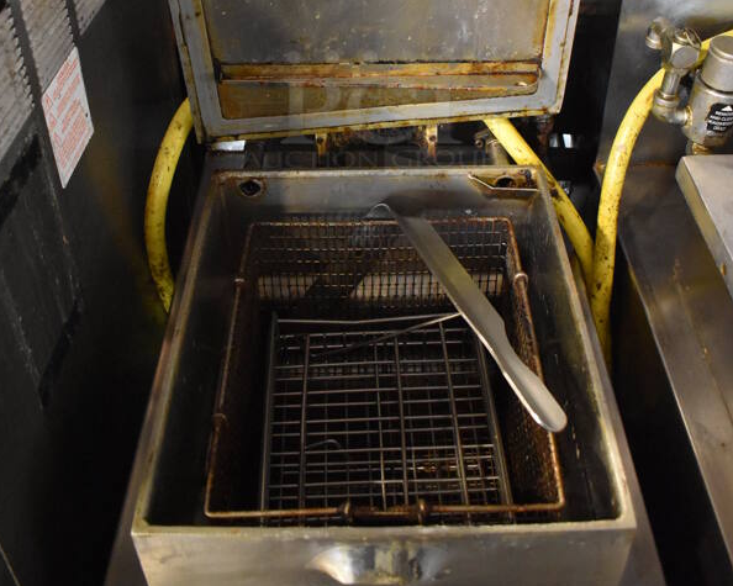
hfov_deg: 46.8
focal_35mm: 39
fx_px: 846
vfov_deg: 36.8
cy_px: 108
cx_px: 370
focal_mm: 18
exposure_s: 1/125
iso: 5600
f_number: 3.5
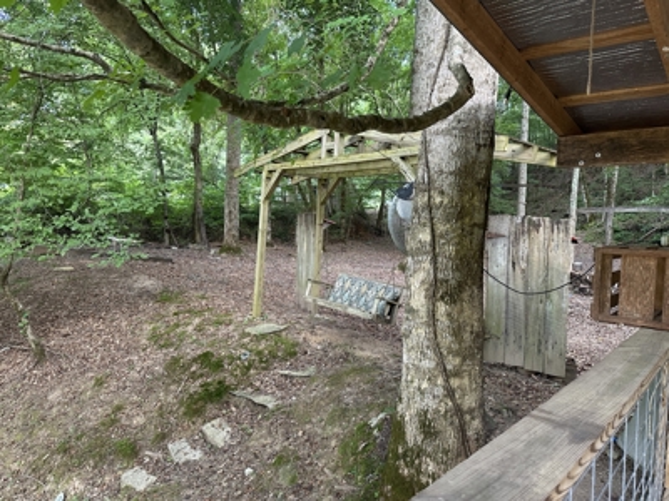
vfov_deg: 56.8
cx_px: 334
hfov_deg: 71.6
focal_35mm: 24
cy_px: 250
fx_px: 464
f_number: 1.78
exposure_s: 1/60
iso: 250
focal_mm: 6.86
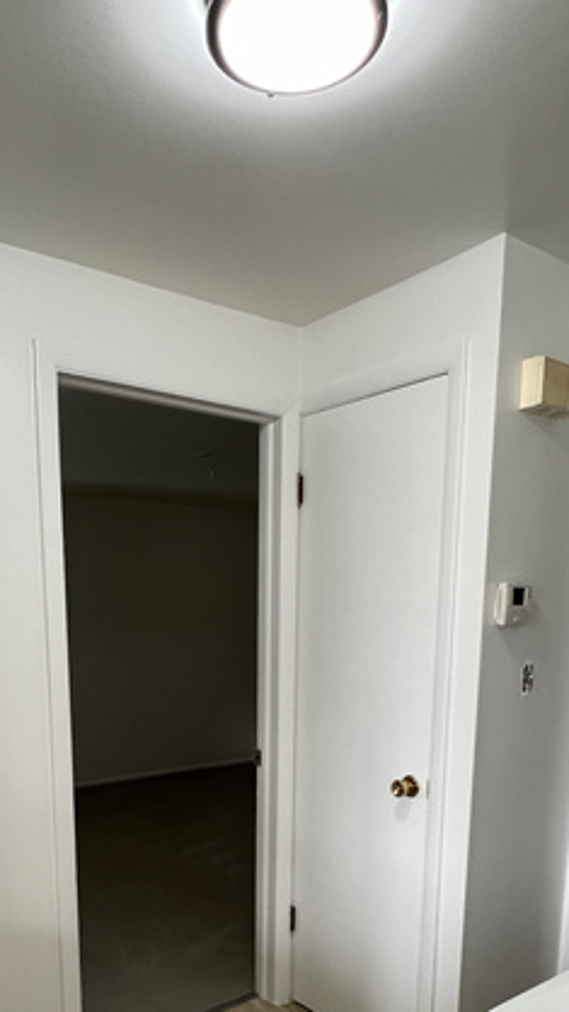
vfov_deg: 67.4
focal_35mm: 26
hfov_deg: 44.1
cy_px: 758
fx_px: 698
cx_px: 225
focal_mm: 1.57
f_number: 1.8
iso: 160
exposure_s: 1/60
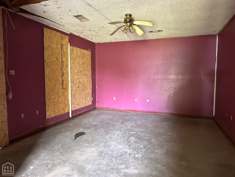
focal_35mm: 24
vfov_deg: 56.8
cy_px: 88
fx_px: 163
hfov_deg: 71.6
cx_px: 118
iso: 1000
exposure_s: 1/59
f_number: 1.78
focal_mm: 6.86
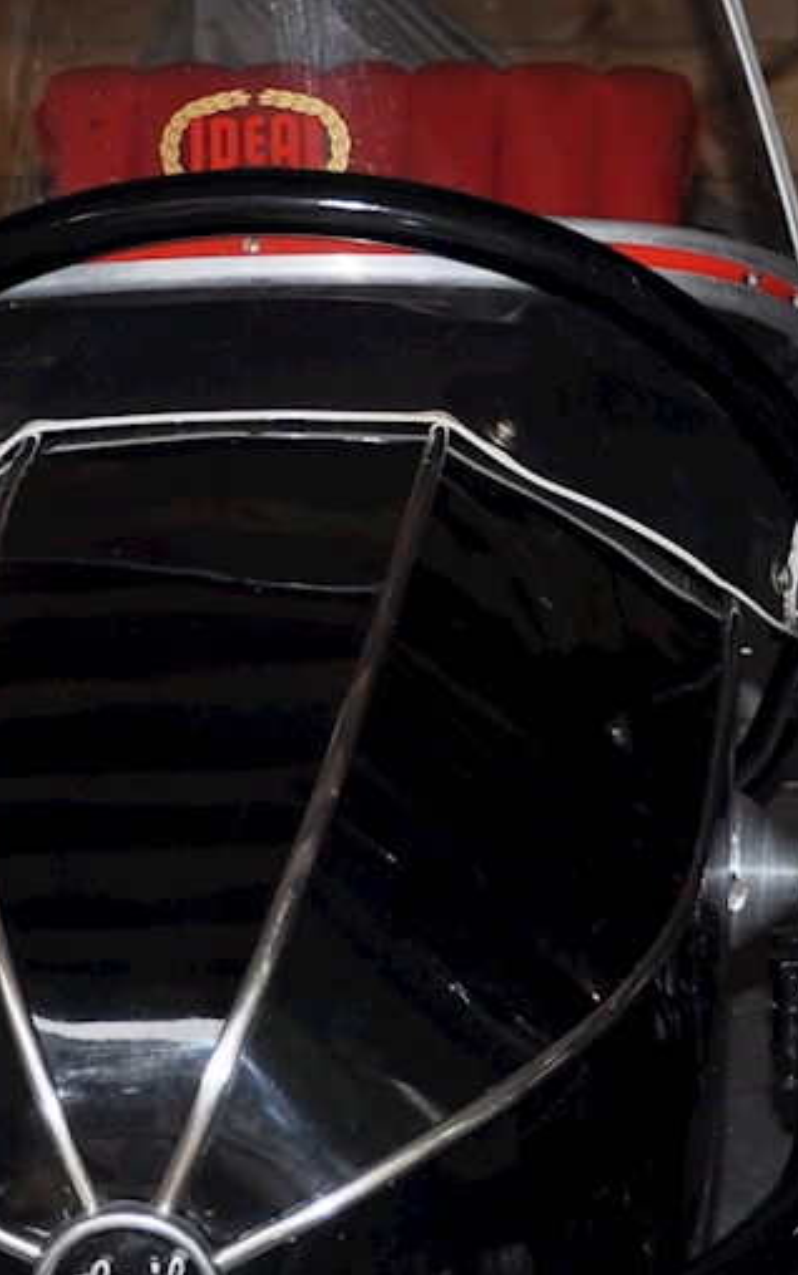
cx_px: 773
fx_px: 5214
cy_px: 671
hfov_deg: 8.7
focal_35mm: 150
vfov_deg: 13.9
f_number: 4
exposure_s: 1/60
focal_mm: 26
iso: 200
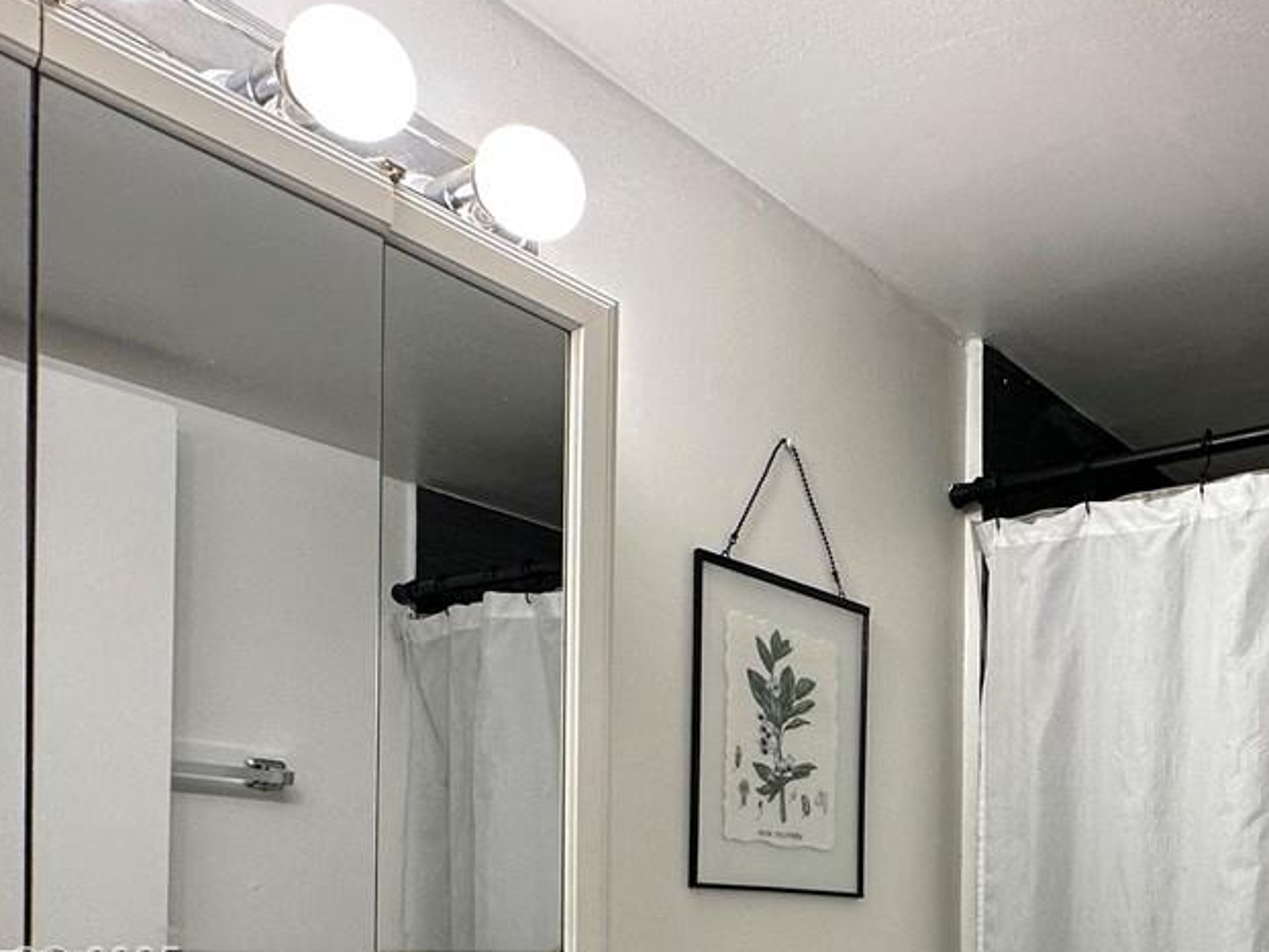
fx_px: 1320
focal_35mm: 36
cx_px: 1161
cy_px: 966
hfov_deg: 46.0
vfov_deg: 35.6
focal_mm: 2.22
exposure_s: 1/120
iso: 125
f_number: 2.2
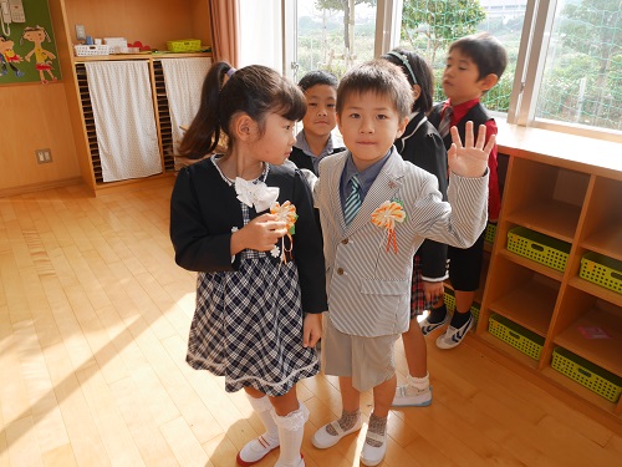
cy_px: 234
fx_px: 431
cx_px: 311
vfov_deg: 56.8
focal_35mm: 24
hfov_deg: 71.6
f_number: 8
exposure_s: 1/50
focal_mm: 12
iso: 200
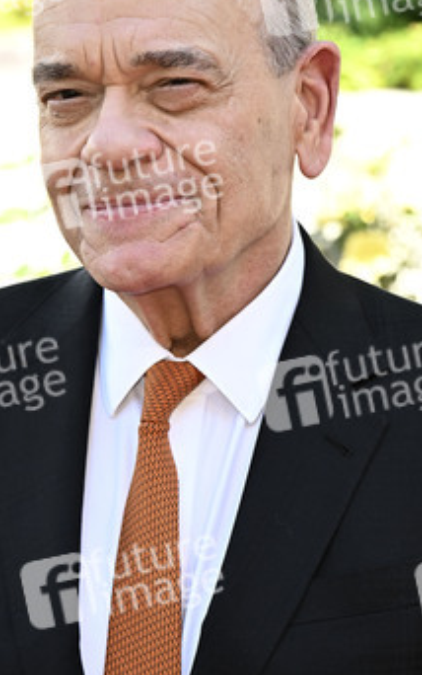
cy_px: 286
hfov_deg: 8.1
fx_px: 2979
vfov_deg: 12.9
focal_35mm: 162
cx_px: 179
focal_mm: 91
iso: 640
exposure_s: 1/320
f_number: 5.6
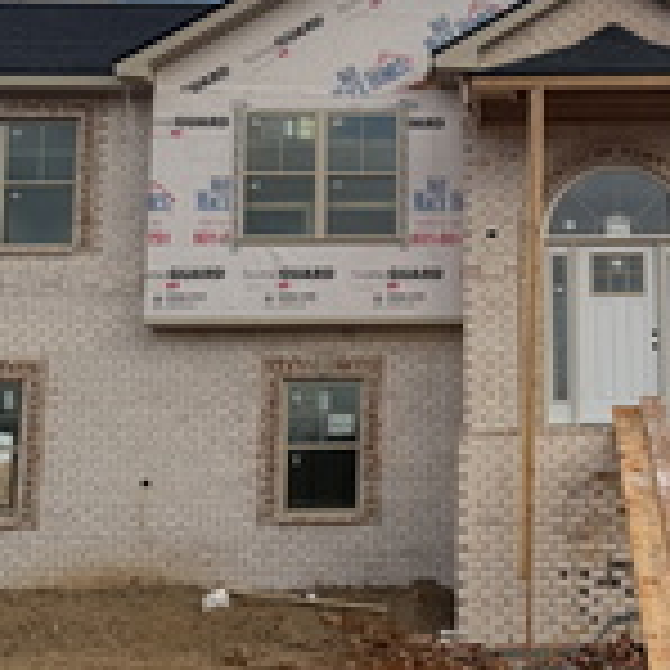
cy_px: 301
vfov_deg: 30.0
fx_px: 1248
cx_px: 531
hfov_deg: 29.4
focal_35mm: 57
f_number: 1.78
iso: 80
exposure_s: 1/1653
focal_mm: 6.76
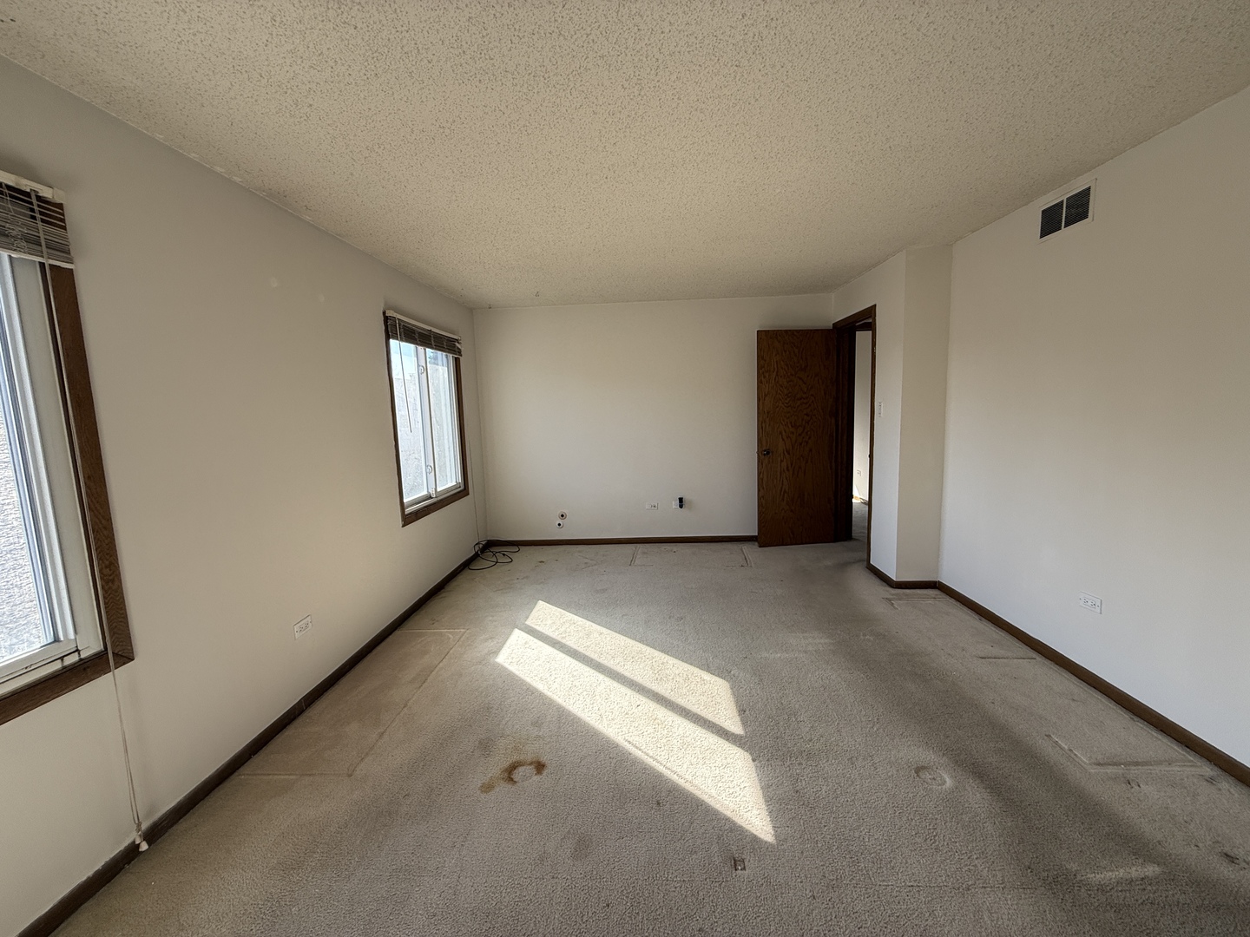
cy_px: 468
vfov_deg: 85.7
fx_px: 506
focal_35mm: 14
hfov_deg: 102.1
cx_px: 625
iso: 64
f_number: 2.2
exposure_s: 1/199
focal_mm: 2.22
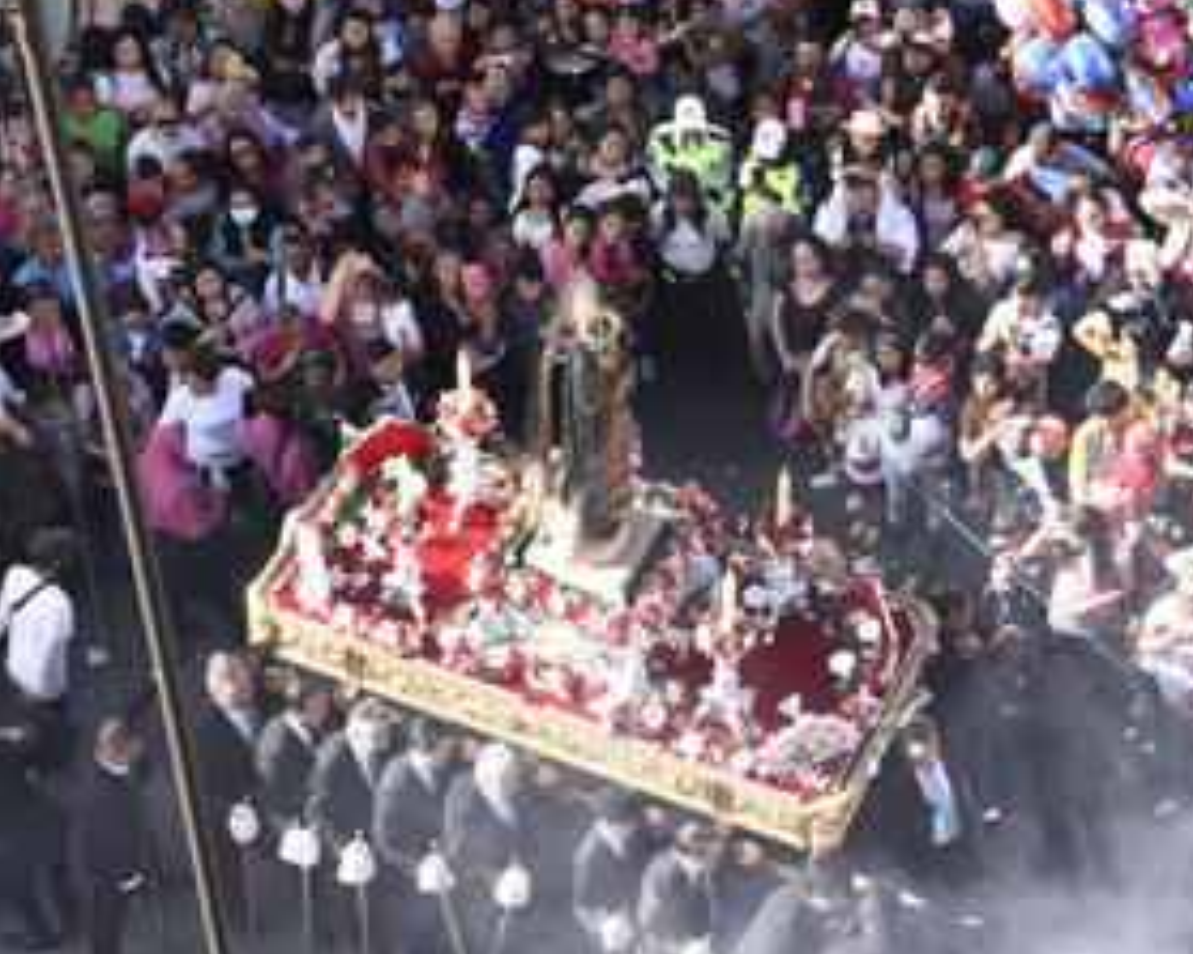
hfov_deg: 16.3
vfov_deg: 13.1
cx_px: 650
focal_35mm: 118
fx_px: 4165
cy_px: 518
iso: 320
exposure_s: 1/500
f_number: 5
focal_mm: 70
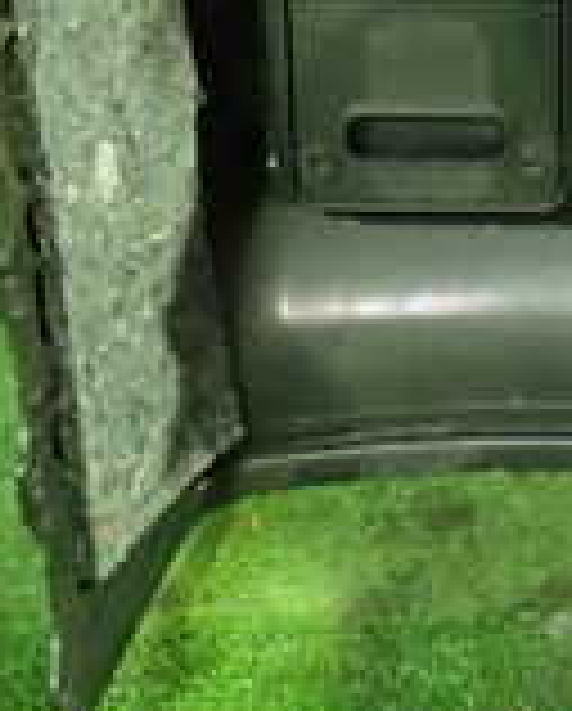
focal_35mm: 111
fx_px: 2342
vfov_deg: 16.4
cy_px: -189
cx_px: 558
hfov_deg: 13.7
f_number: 2.3
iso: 800
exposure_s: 1/20
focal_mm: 5.4
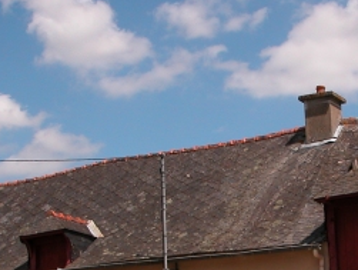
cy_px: 229
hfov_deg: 20.5
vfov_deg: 15.5
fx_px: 984
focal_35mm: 95
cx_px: 265
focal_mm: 8.9
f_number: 6.3
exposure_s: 1/510
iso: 100
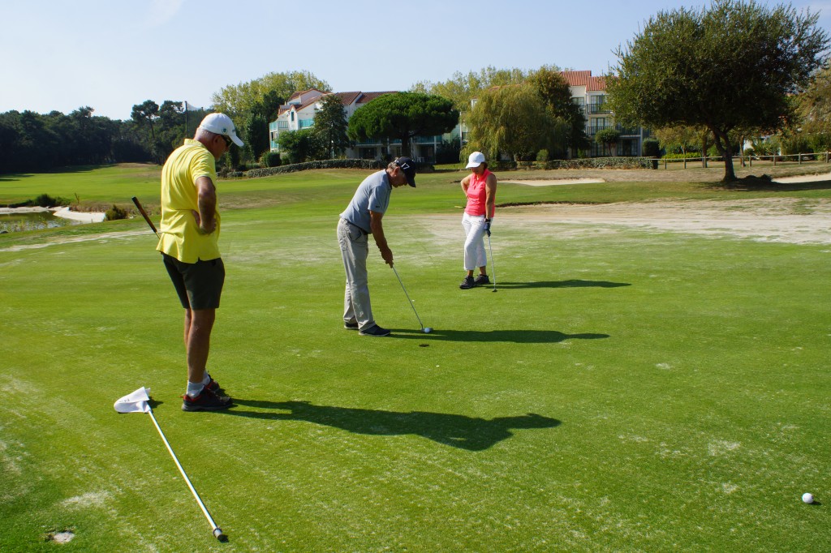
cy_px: 276
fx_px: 831
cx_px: 416
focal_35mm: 36
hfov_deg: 53.1
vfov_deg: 36.8
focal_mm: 24
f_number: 13
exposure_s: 1/125
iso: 100
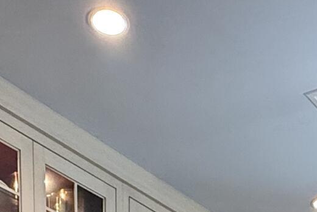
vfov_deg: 11.0
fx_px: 740
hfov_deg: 23.7
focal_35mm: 84
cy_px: 624
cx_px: 271
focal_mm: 2.22
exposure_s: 1/120
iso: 250
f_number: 2.2
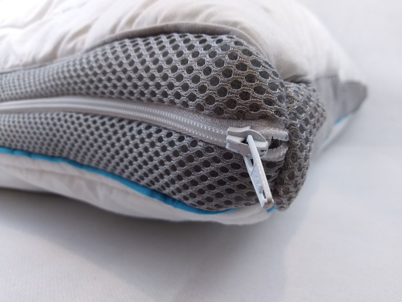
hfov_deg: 67.3
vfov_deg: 53.1
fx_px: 302
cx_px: 201
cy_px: 151
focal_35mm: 26
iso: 134
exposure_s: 1/33.3
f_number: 2.2
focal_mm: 3.46
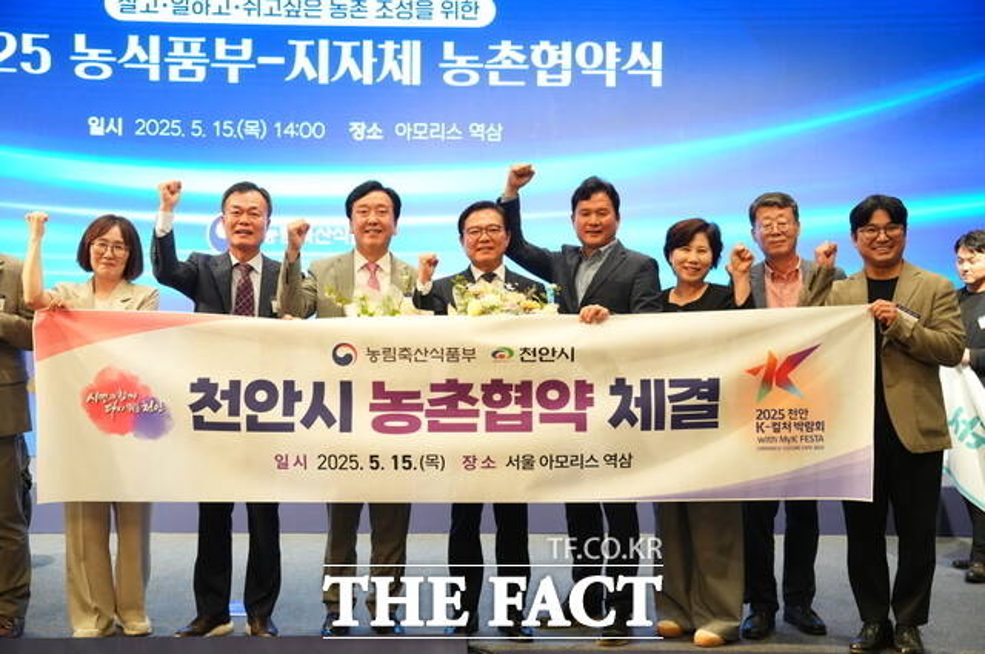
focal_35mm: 41
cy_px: 327
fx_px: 1120
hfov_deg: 47.5
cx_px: 492
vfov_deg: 32.5
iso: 6400
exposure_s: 1/125
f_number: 4.5
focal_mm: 41
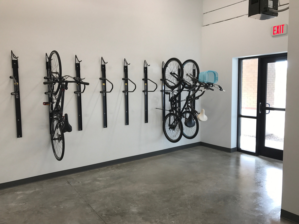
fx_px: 242
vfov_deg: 49.7
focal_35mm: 28
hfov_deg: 63.4
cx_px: 150
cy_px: 112
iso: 25
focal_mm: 3.99
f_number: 1.8
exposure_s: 1/40
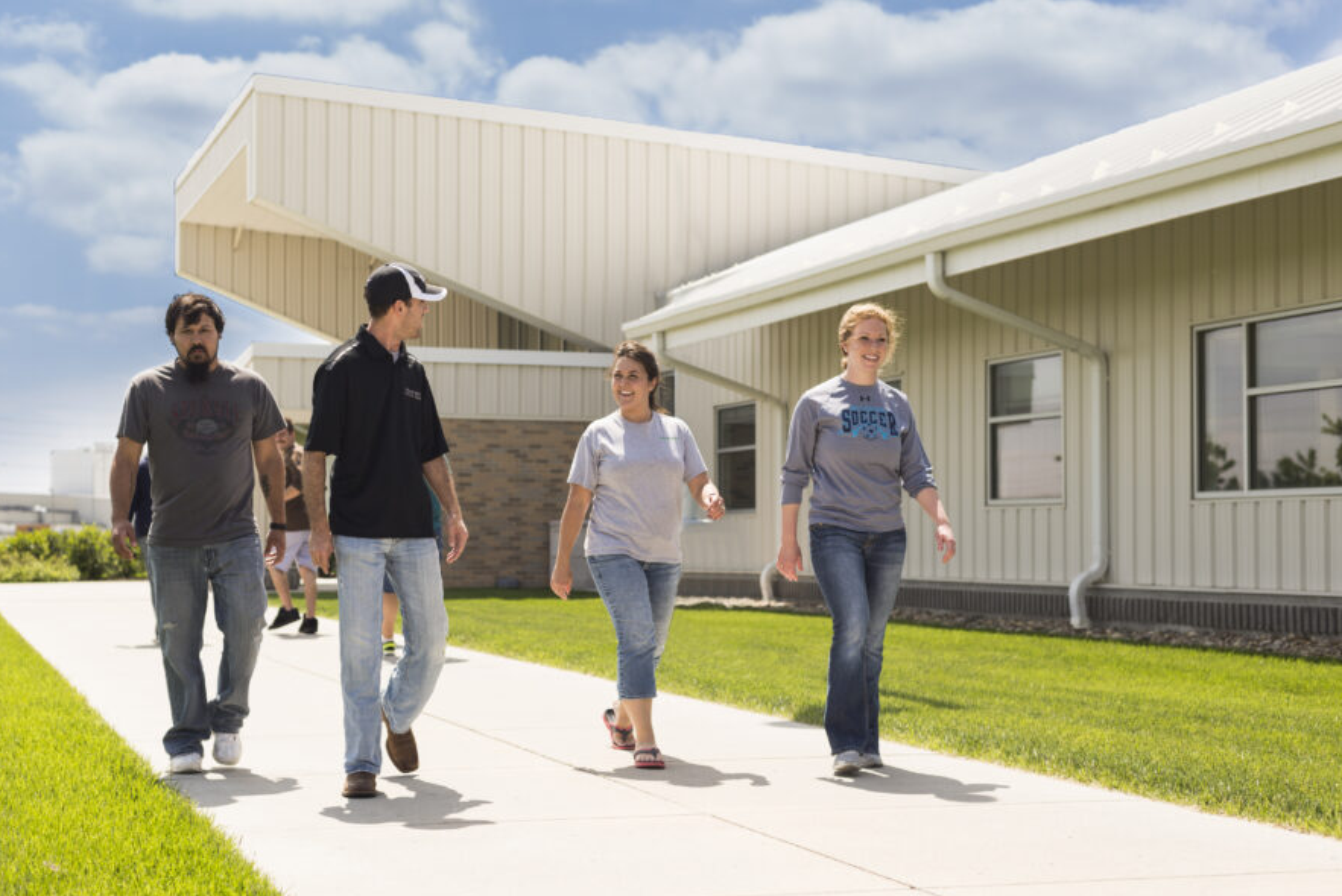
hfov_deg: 34.4
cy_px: 422
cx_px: 567
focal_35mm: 58
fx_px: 2163
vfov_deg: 23.4
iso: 100
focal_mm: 50
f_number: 4
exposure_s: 1/1000
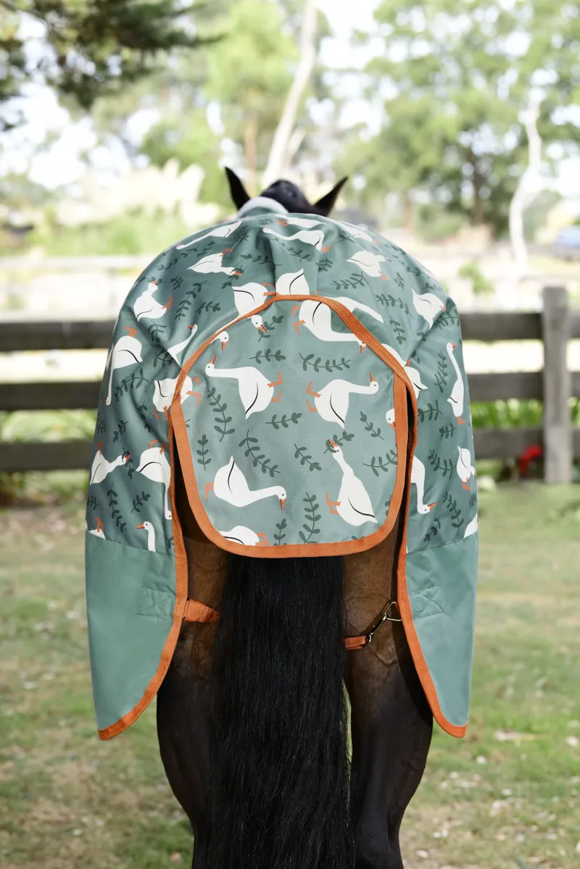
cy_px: 434
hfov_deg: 14.4
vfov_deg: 21.5
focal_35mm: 95
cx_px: 290
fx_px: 2296
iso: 200
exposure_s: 1/160
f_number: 5
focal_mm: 95
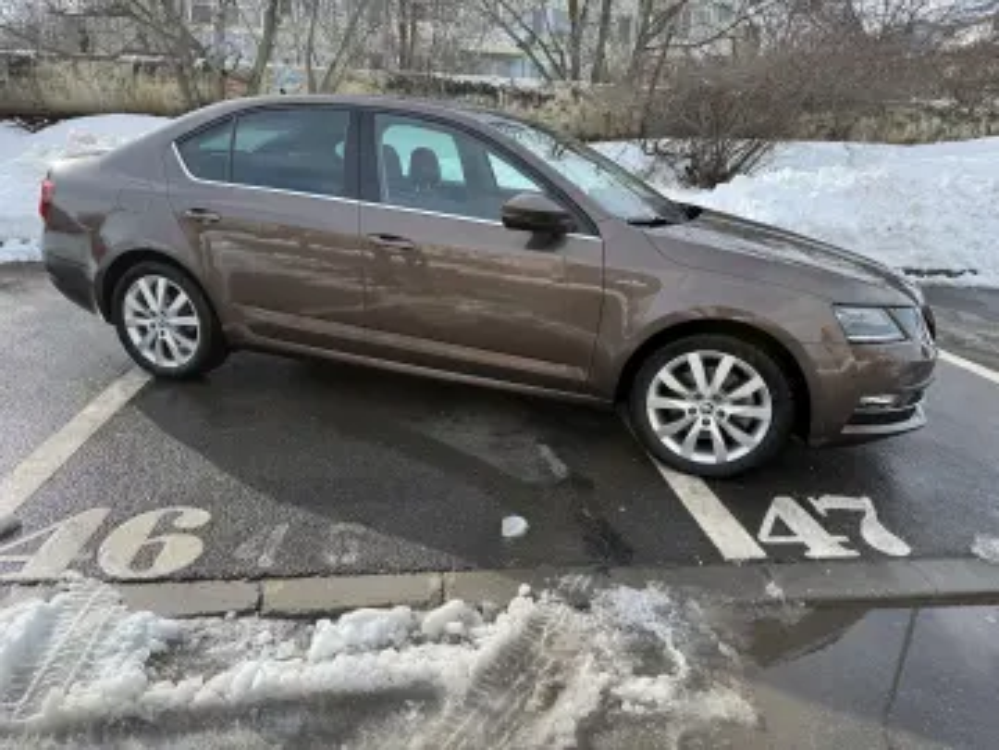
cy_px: 375
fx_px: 693
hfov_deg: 71.6
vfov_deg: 56.8
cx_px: 500
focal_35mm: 24
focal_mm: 6.76
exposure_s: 1/2525
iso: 80
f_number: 1.78
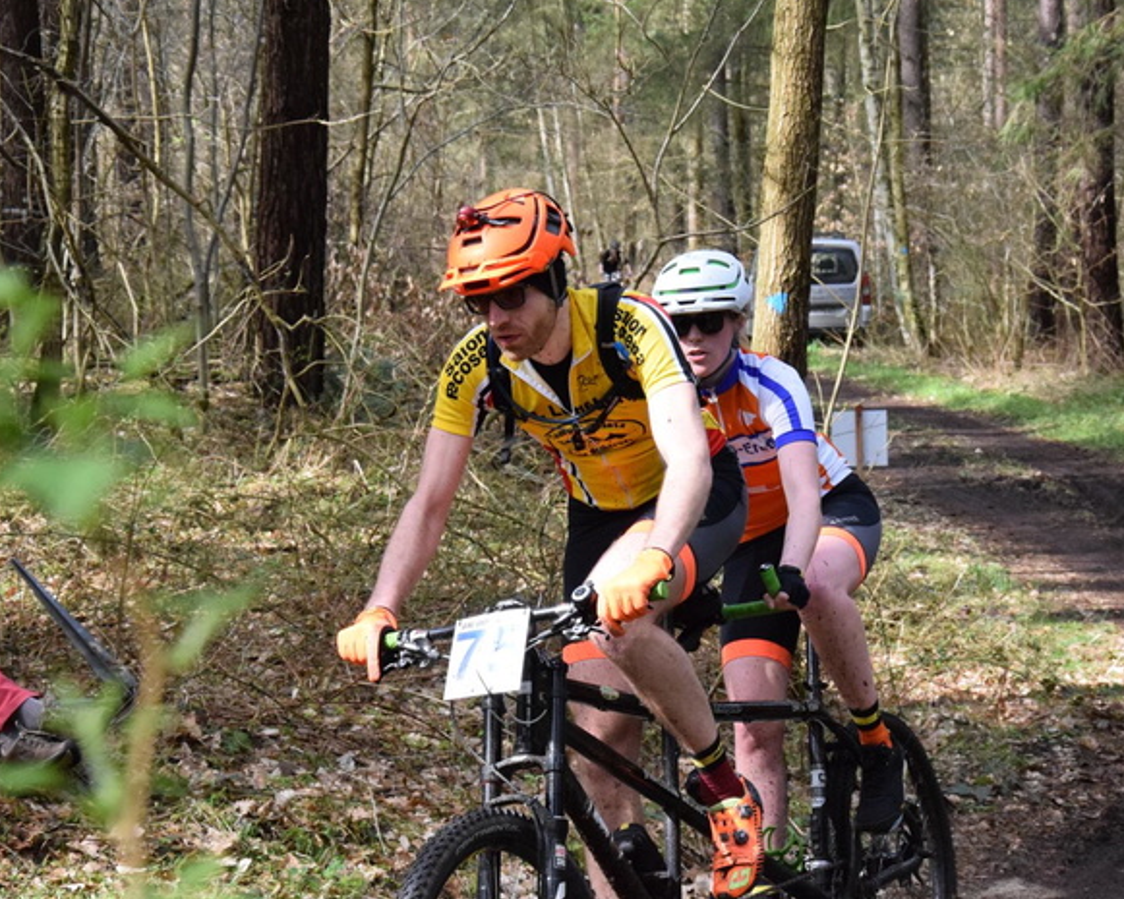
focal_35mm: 96
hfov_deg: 19.9
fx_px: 3194
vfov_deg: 16.0
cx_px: 760
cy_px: 420
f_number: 8
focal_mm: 50
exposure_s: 1/2000
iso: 4000
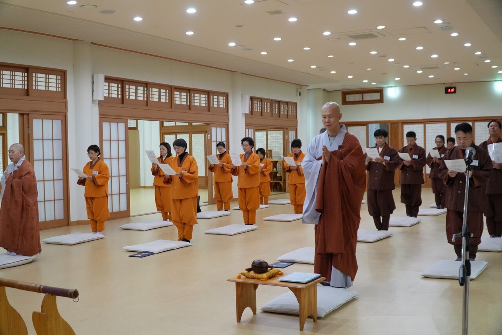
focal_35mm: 38
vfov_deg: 35.5
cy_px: 168
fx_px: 523
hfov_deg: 51.3
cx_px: 251
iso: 3200
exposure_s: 1/160
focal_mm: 25
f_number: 4
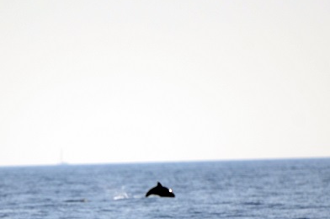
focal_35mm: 1033
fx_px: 9454
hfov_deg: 2.0
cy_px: 206
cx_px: 150
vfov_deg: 1.3
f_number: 5.6
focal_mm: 300
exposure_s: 1/640
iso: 100
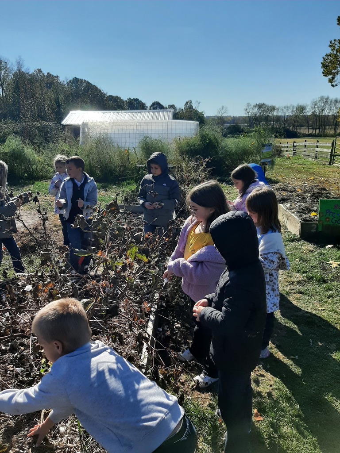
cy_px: 226
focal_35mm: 26
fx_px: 340
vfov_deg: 67.3
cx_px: 170
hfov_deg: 53.1
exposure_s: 1/3436
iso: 40
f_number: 1.7
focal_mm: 3.93
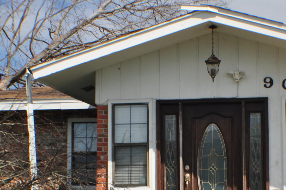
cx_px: 189
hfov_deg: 18.7
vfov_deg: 12.5
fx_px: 865
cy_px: 141
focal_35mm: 109
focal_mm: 30
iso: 200
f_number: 14
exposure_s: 1/200
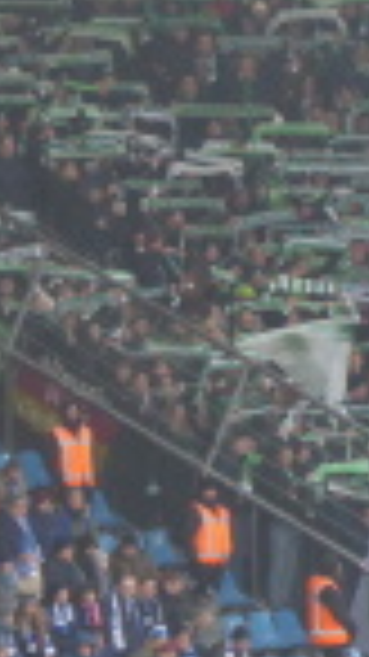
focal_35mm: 890
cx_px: 490
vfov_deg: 2.4
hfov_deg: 1.4
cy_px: 198
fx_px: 15499
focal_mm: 47.5
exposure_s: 1/40
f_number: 5.6
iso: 400
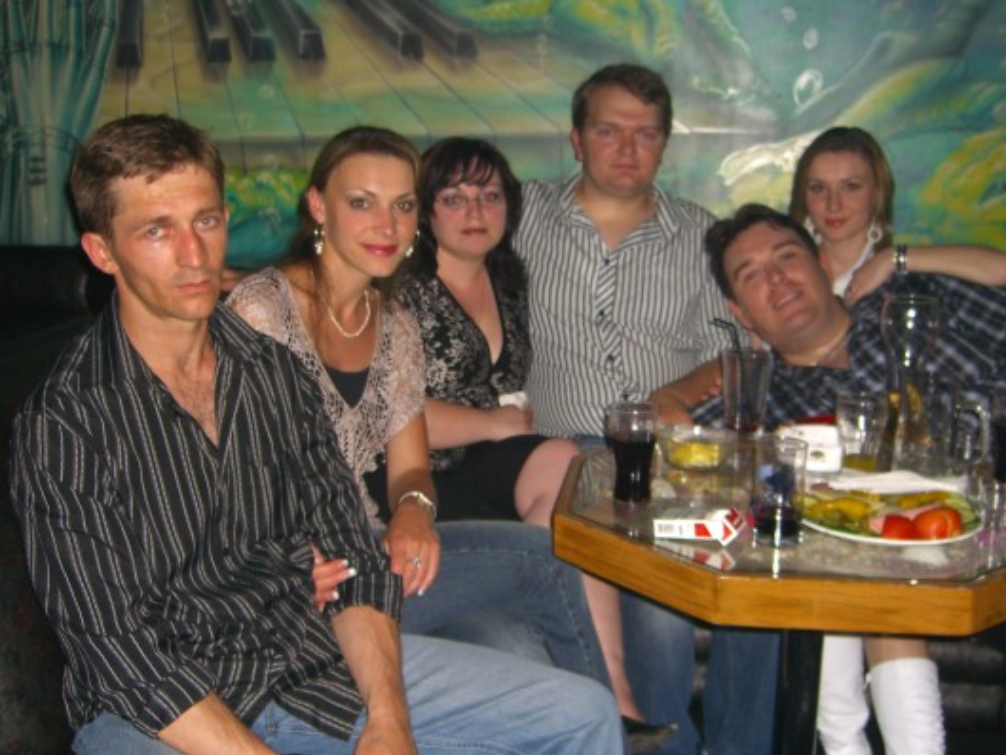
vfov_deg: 33.6
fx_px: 1250
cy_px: 372
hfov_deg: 43.8
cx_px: 533
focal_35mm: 43
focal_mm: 7.9
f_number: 2.8
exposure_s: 1/60
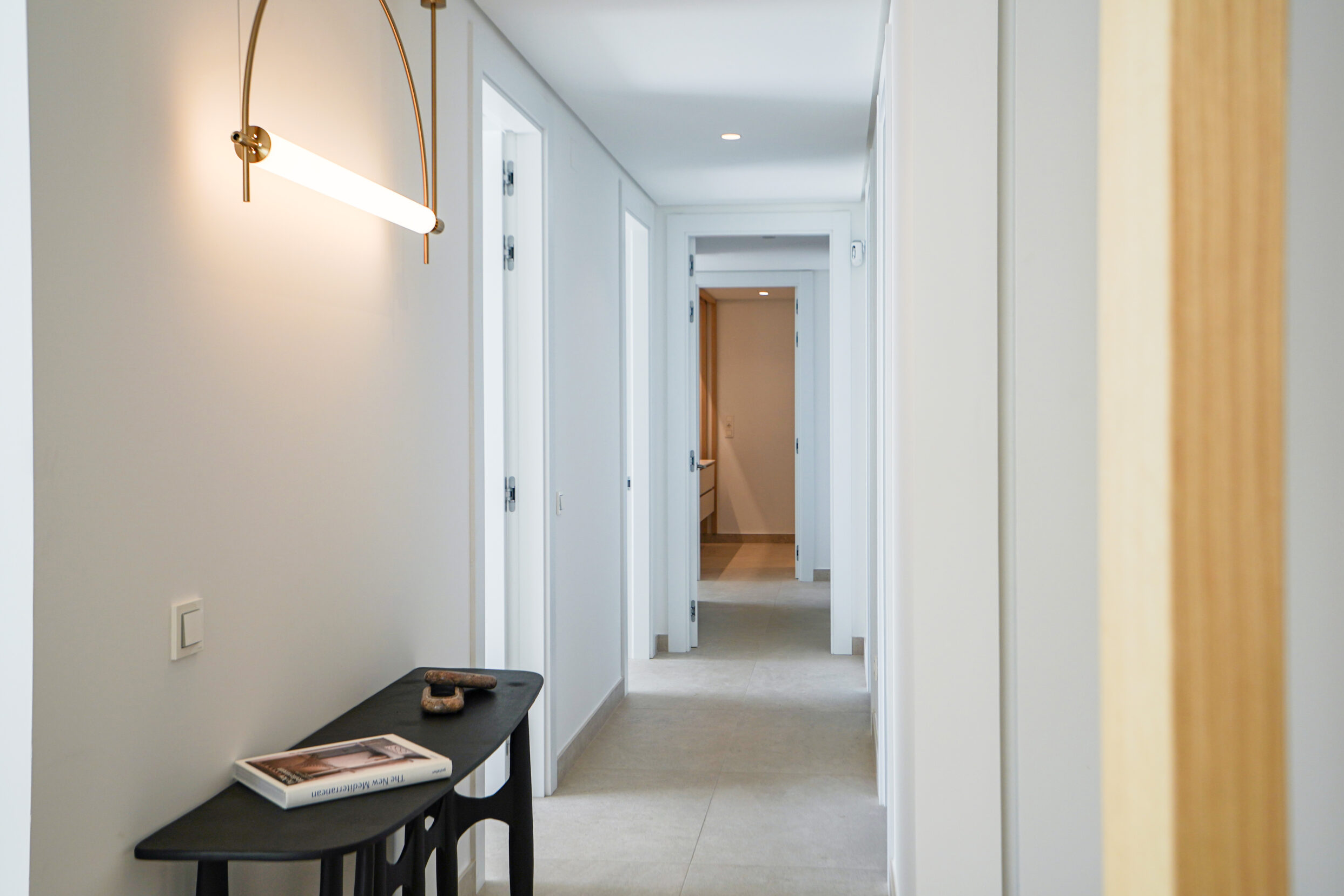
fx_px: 1269
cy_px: 444
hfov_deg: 55.8
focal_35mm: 34
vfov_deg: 38.9
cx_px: 674
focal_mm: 33
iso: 200
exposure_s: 1/100
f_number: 5.6
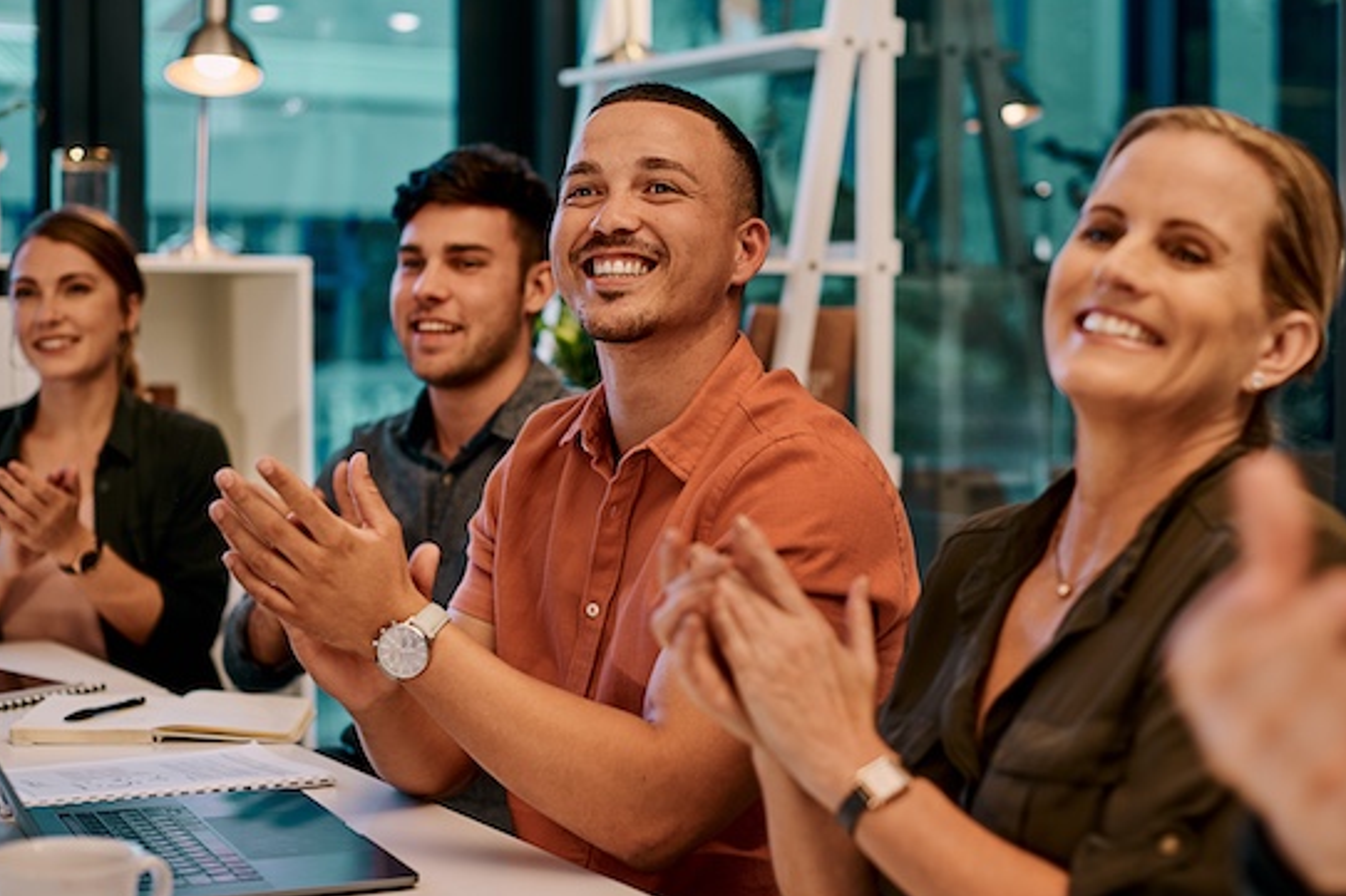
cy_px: 447
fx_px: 2205
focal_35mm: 59
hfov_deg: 33.9
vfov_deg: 23.0
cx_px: 735
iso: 200
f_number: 2.2
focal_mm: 50
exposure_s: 1/80
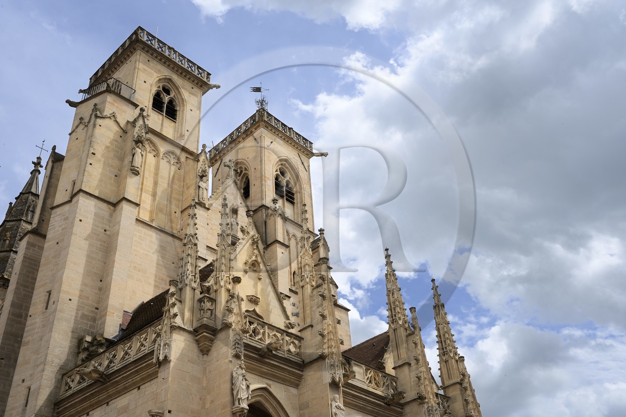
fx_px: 625
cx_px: 313
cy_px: 208
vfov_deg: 36.8
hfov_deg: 53.2
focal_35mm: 36
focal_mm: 36
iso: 200
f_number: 16
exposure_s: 1/160
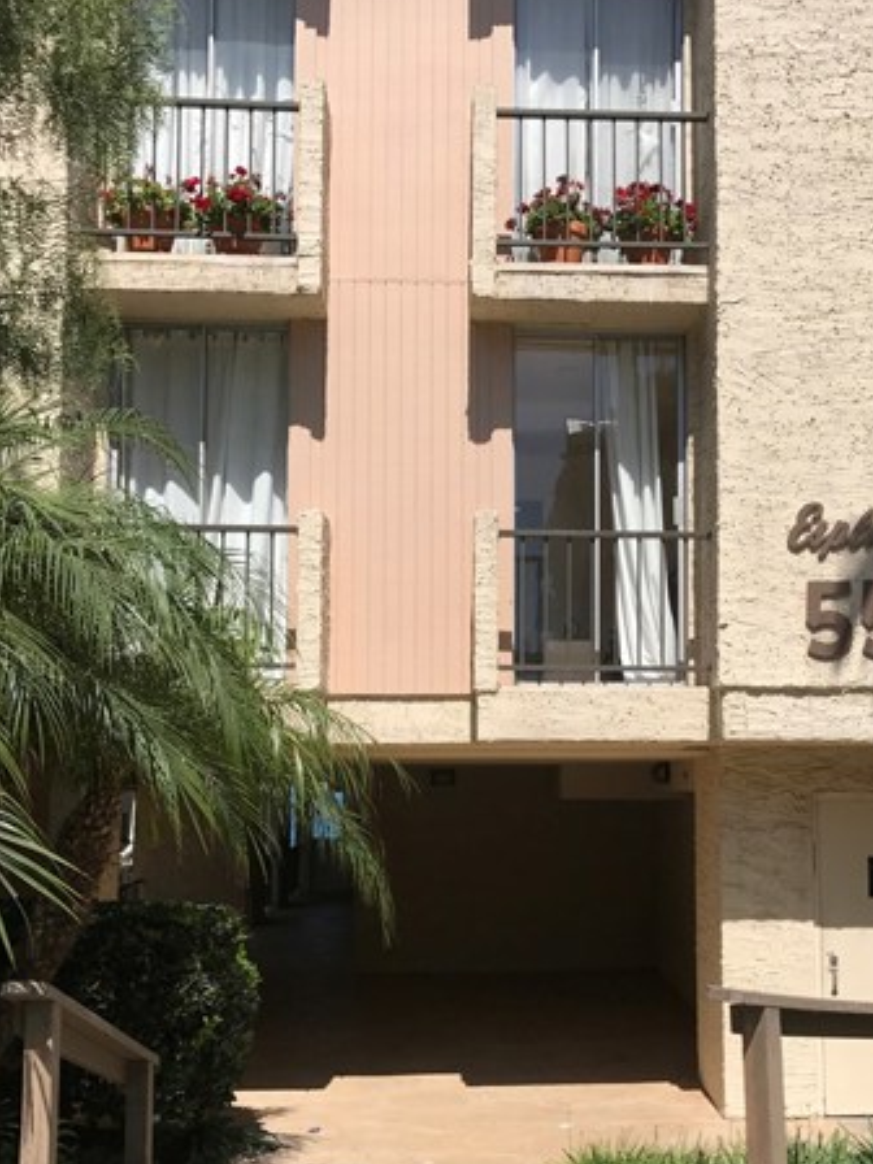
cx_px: 538
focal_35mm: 40
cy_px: 689
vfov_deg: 46.6
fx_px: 1345
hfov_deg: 35.8
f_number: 1.8
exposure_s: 1/3546
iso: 20
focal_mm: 3.99
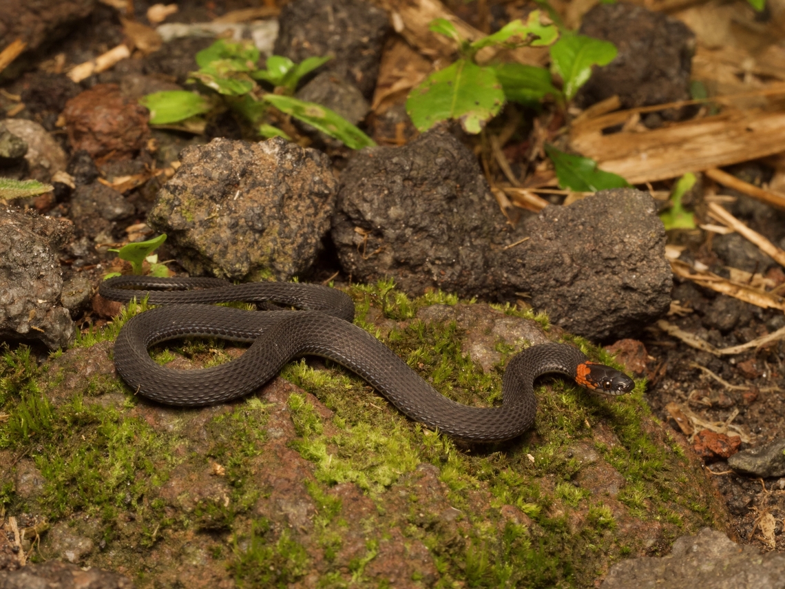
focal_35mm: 120
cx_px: 392
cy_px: 294
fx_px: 2721
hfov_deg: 16.4
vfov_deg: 12.3
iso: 800
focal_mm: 60
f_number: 16
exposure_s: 1/60
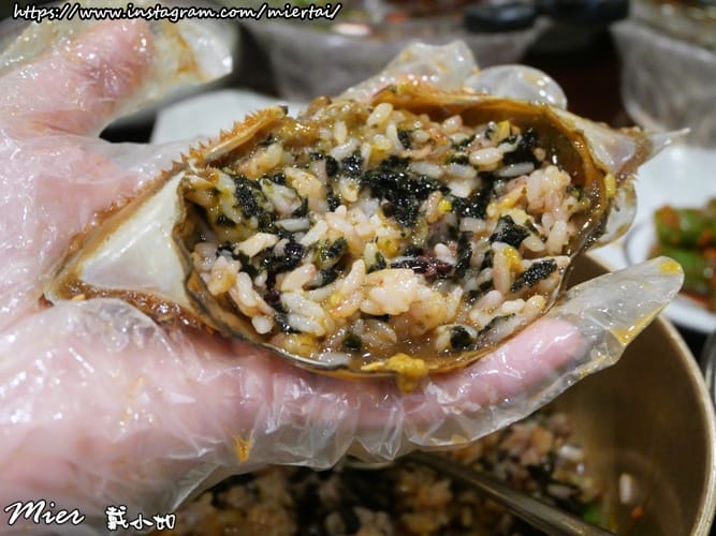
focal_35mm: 34
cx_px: 358
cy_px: 268
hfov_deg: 54.0
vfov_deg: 41.8
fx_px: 703
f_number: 4.1
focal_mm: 17
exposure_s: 1/50
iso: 3200
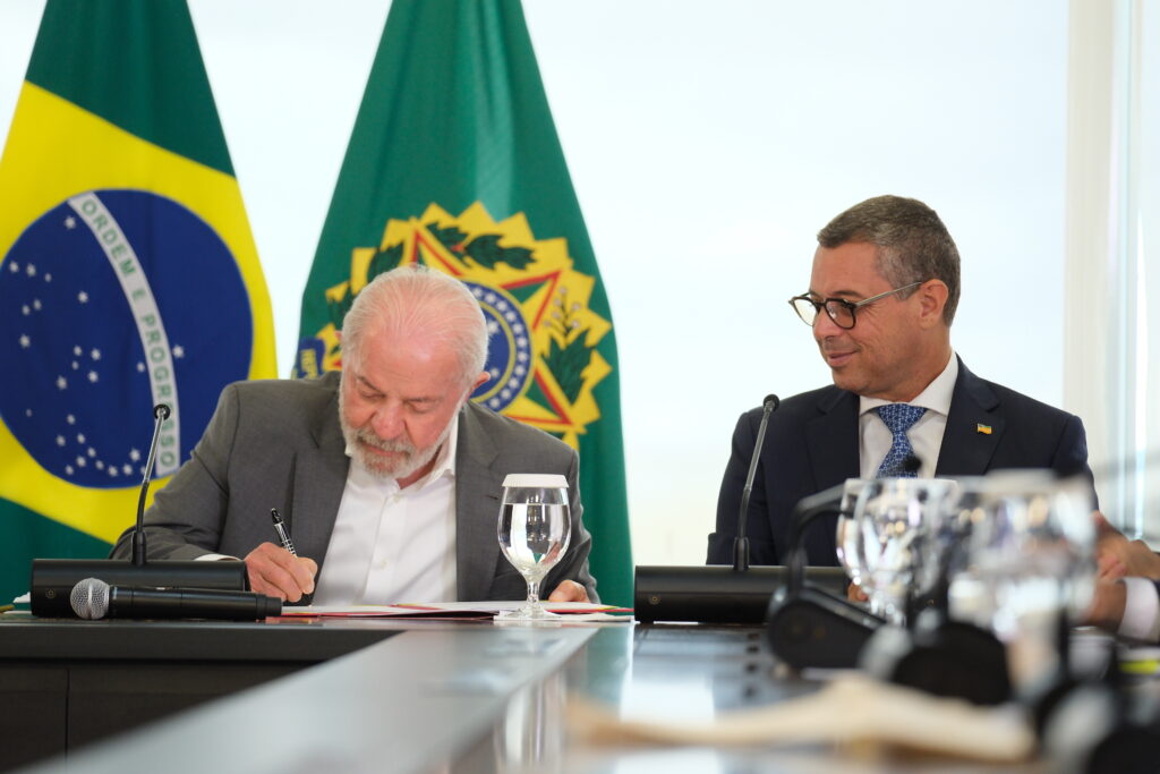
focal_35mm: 210
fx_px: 6767
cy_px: 387
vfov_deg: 6.5
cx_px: 580
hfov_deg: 9.8
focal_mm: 140
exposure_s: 1/250
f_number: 2.8
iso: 1000
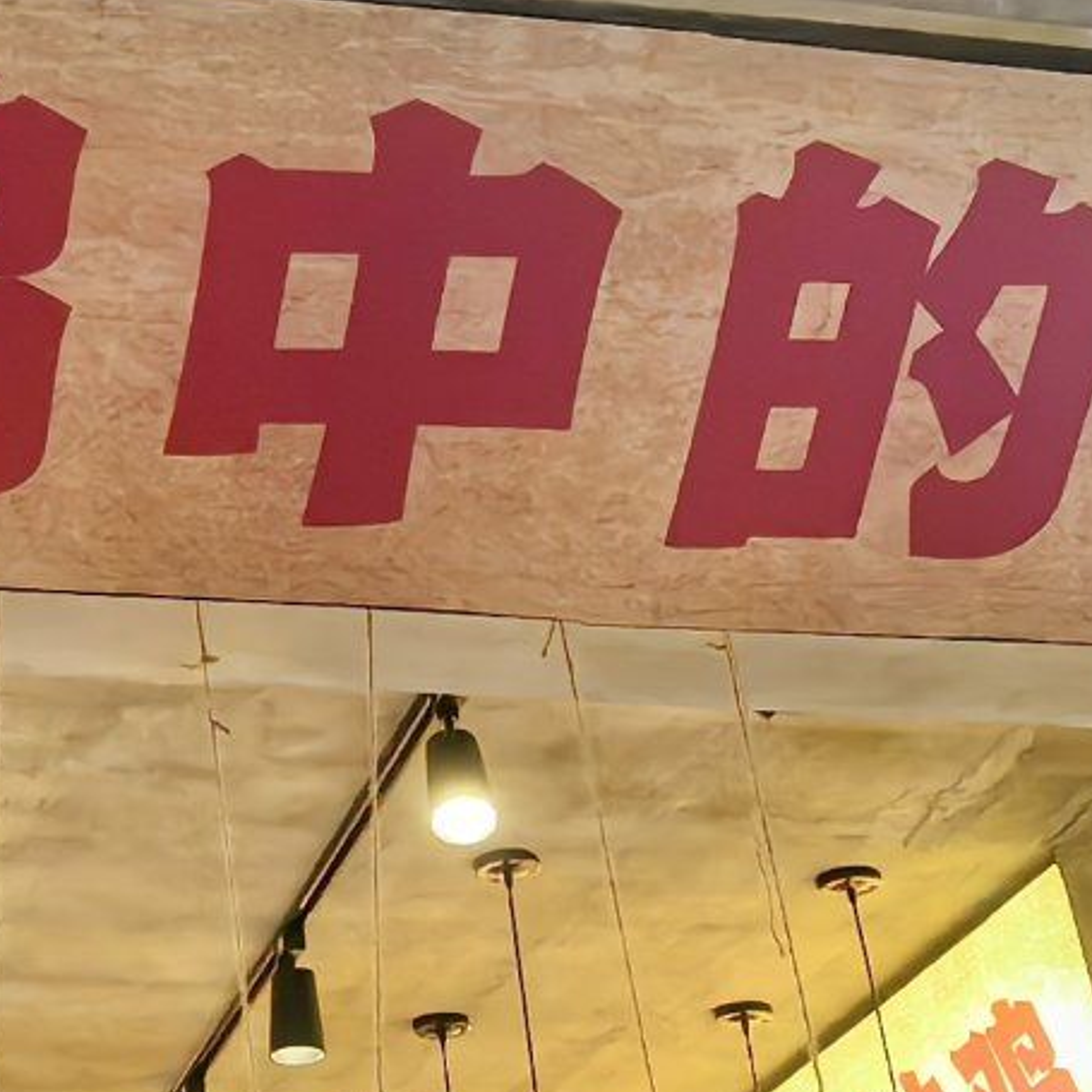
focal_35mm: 69
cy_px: 168
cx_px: 56
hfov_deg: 24.1
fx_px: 2463
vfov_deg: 24.5
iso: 200
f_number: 2.2
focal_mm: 1.95
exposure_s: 1/100
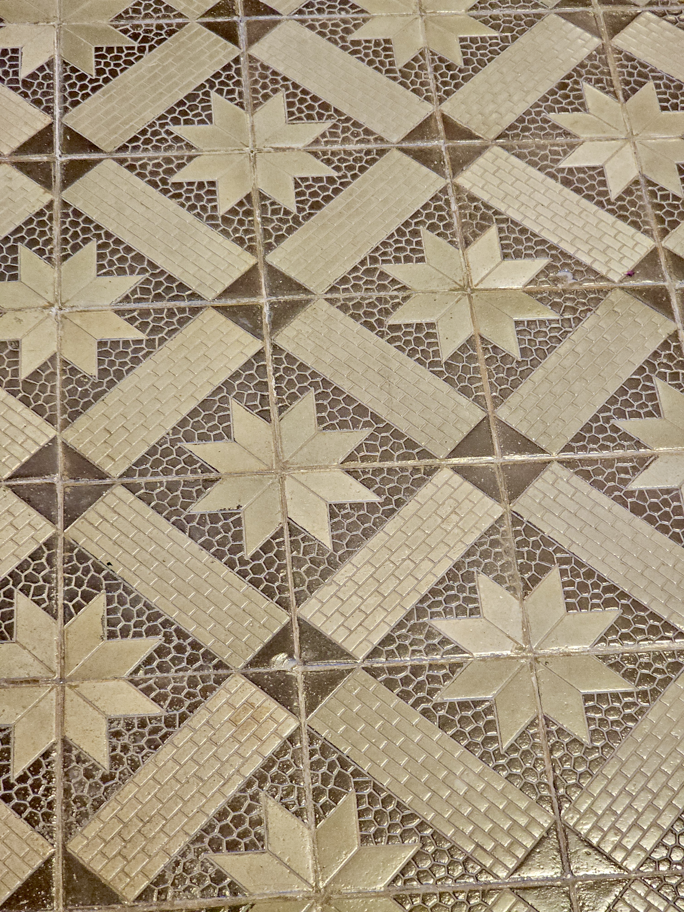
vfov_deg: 28.2
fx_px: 1818
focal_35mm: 69
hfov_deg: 21.3
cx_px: 342
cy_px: 456
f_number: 2.4
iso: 250
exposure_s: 1/33.3
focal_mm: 7.9
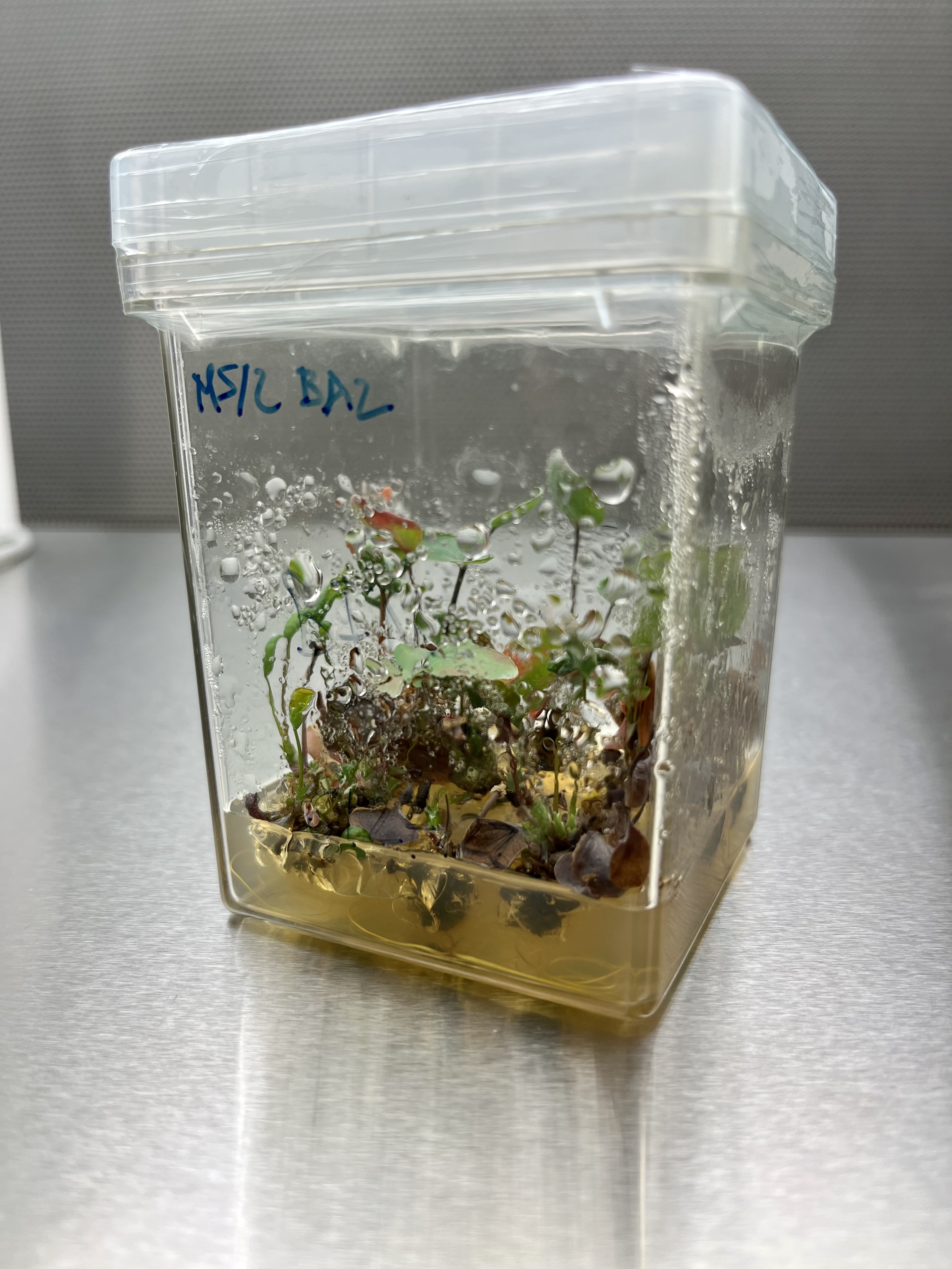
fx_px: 953
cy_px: 634
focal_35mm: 26
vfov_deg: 67.3
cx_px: 476
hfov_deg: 53.1
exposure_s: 1/117
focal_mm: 5.1
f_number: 1.6
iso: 32
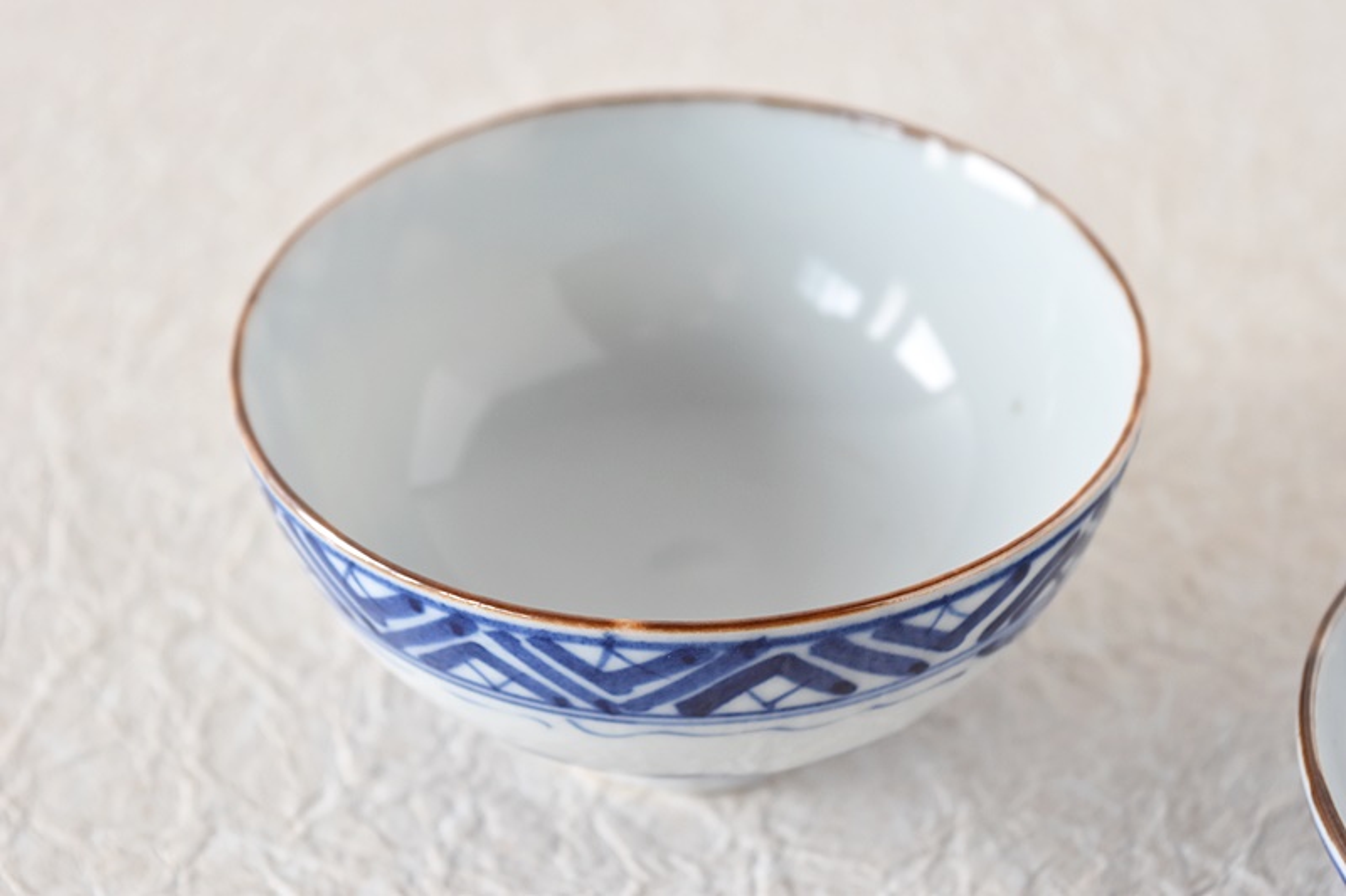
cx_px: 673
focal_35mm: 82
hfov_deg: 24.6
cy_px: 448
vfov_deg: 16.5
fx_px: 3084
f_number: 5.6
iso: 800
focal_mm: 55
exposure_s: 1/30
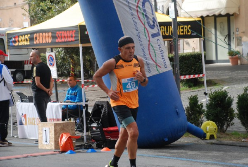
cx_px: 124
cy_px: 84
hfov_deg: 17.0
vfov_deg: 11.5
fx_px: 829
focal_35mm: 120
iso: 1000
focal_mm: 80
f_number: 5.6
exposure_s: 1/1000
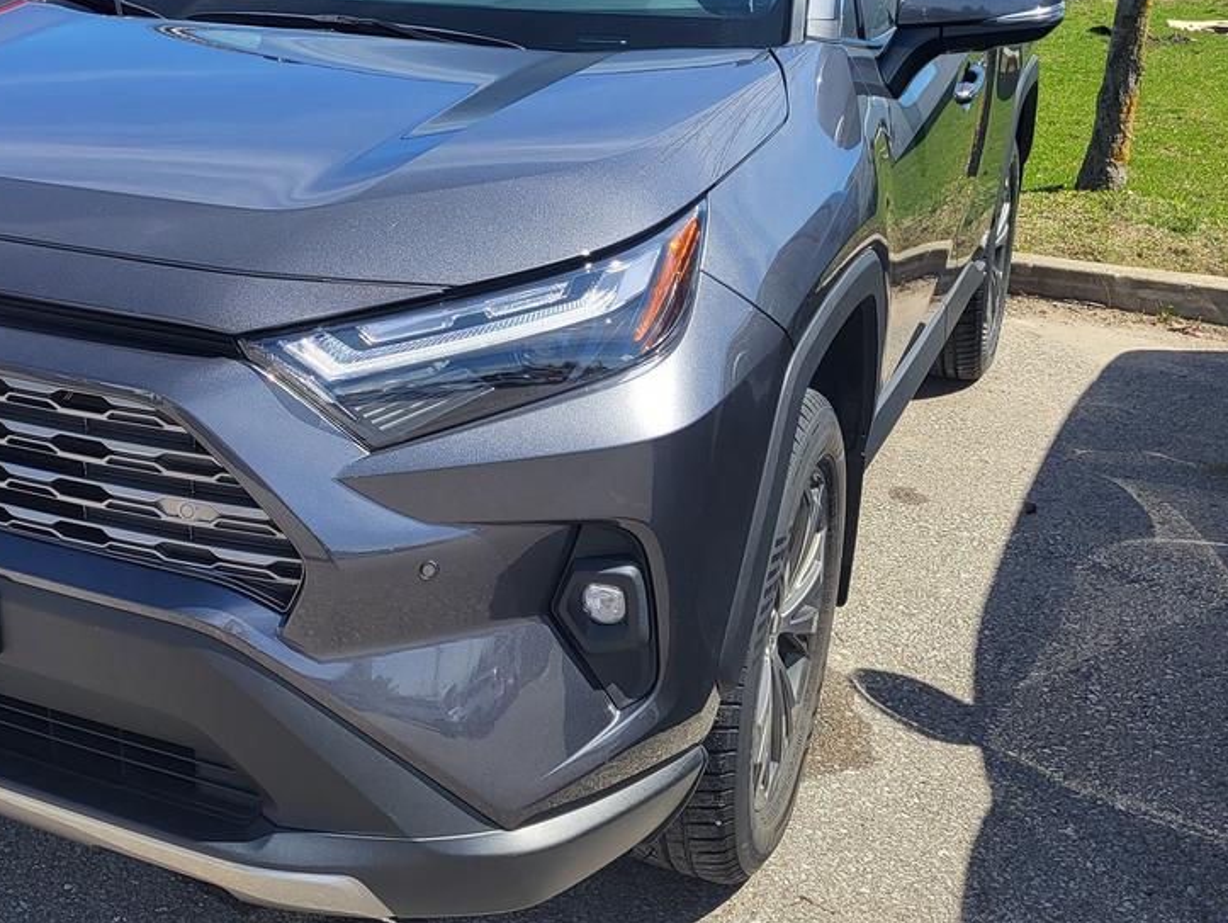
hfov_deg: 39.6
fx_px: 1633
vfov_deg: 31.3
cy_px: 299
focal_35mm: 46
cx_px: 250
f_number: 1.8
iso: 40
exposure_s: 1/1422
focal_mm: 5.4
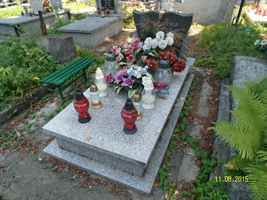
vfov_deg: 56.8
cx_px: 134
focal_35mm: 24
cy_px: 100
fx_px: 185
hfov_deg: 71.6
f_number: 3.4
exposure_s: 1/125
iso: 80
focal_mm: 5.2
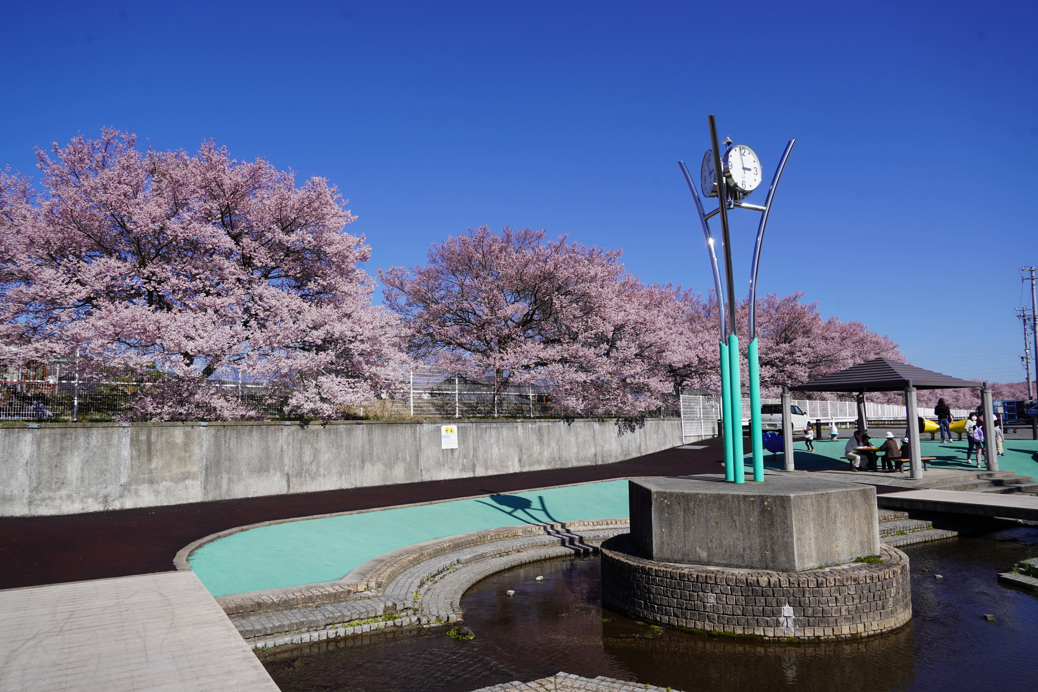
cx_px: 519
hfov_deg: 73.7
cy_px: 346
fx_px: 692
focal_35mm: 24
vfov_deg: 53.1
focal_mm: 24
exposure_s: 1/200
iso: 100
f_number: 10
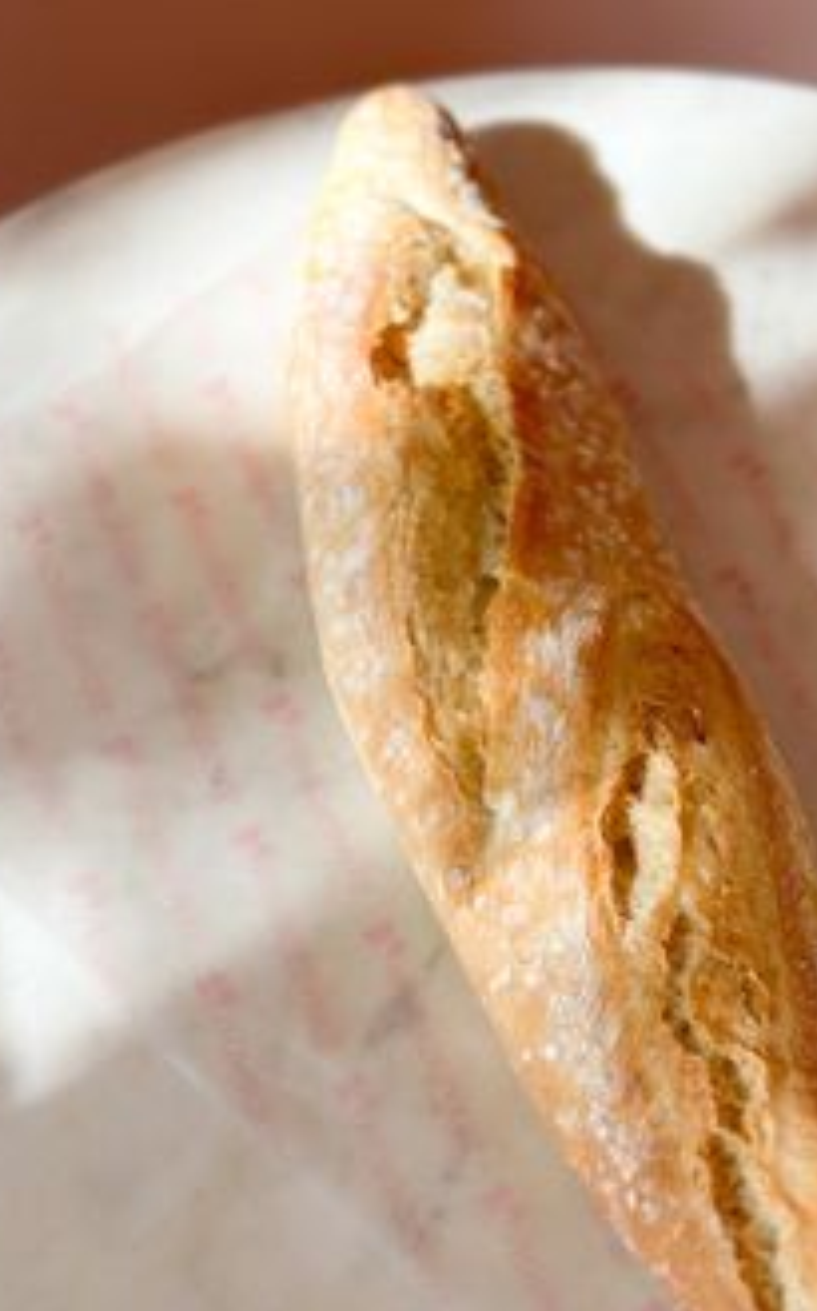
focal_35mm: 66
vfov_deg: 31.0
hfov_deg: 19.6
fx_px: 2356
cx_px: 578
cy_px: 761
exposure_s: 1/590
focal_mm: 6.86
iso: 80
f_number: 1.8
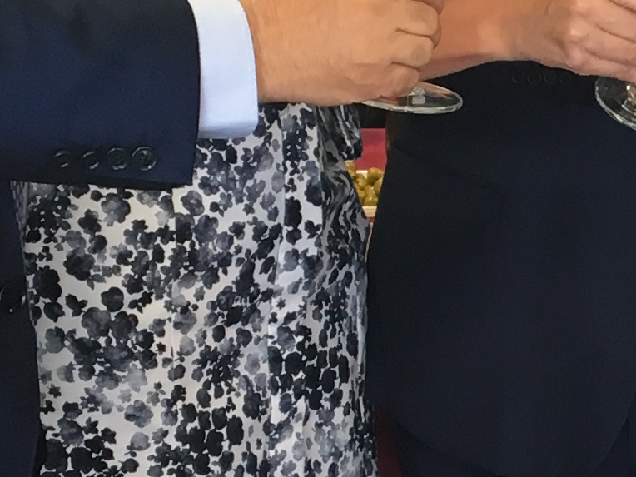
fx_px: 2811
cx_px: 787
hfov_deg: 12.6
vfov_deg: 9.7
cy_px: 292
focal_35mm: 153
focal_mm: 4.15
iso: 80
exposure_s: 1/33
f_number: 2.2
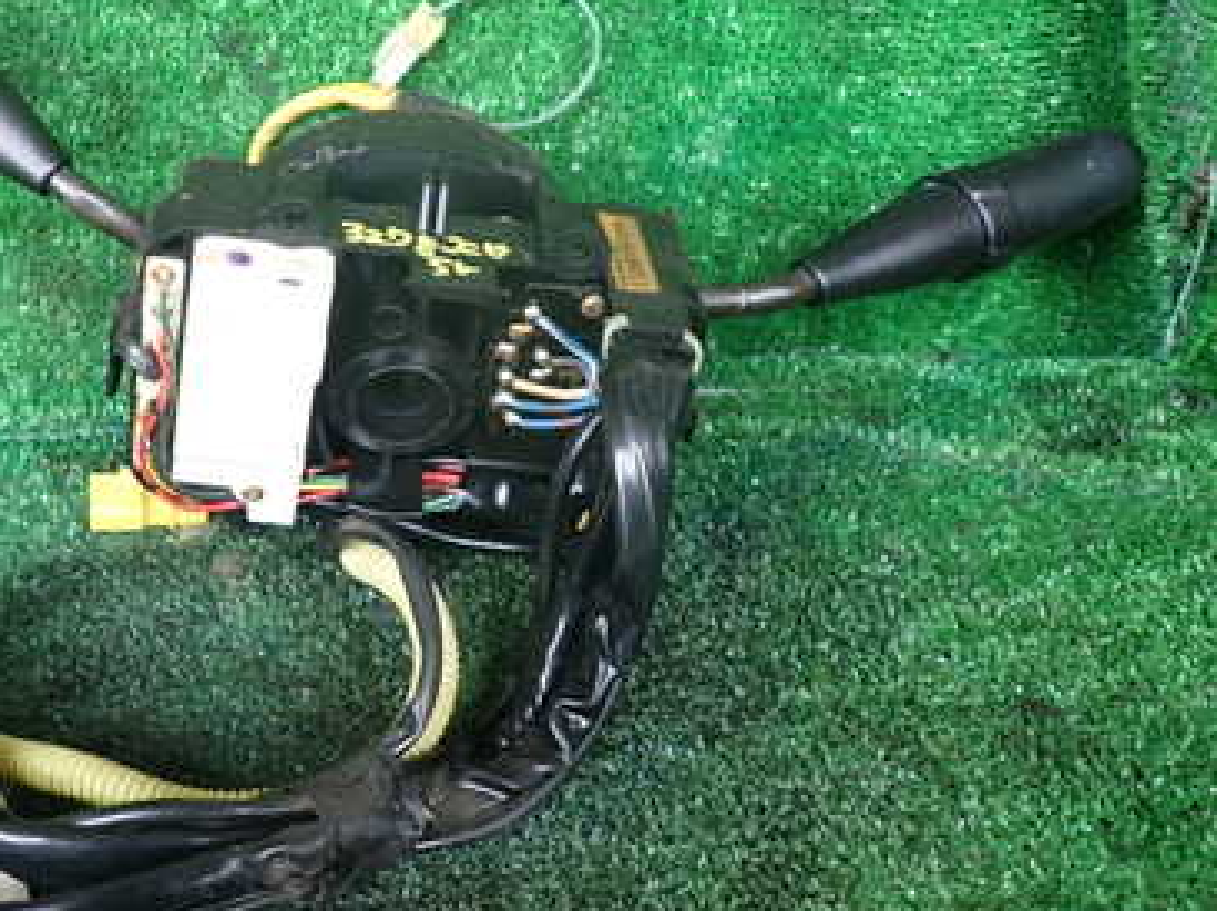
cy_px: 339
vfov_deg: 34.9
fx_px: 1440
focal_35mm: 41
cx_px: 249
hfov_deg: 43.7
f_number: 2
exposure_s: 1/60
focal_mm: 4.5
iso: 160
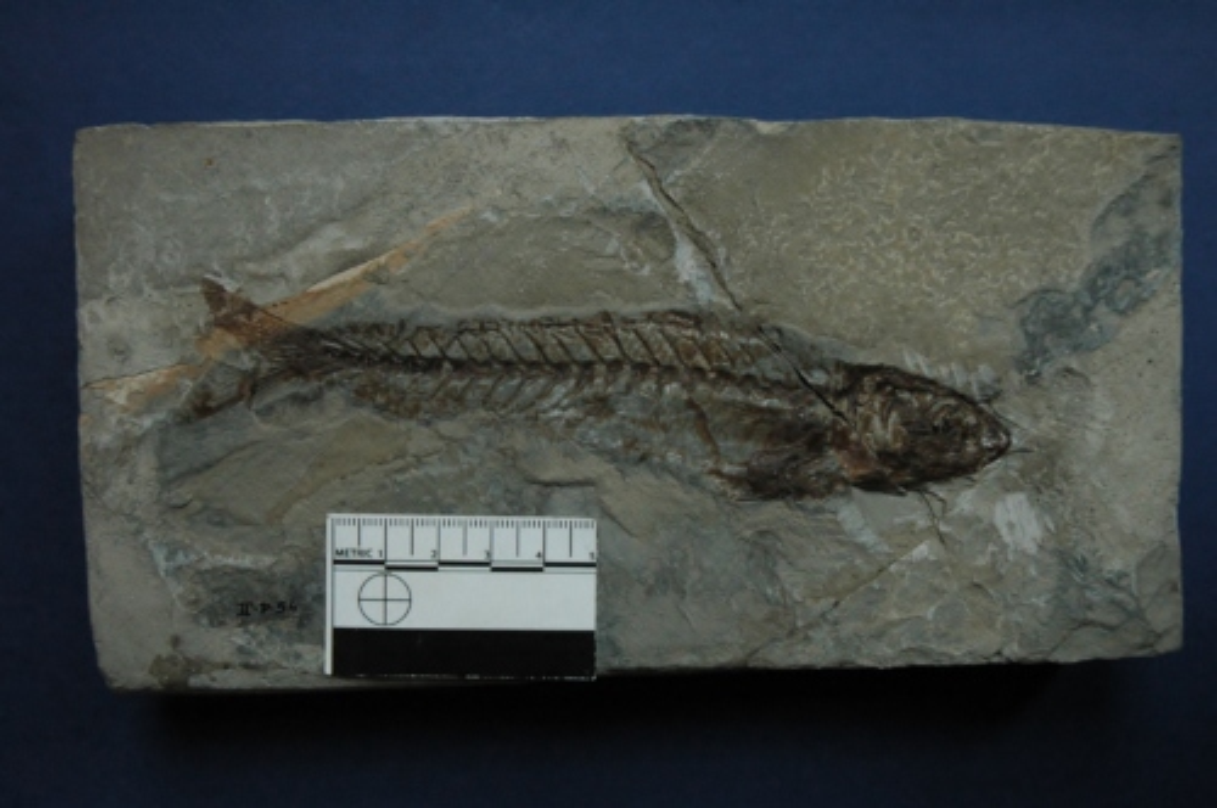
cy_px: 404
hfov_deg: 45.0
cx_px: 608
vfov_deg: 30.8
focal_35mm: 44
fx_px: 1469
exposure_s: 1/400
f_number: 8
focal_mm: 29
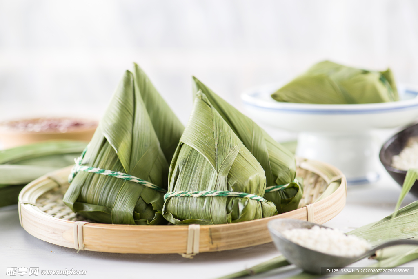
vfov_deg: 13.0
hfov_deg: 19.5
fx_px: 1219
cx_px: 209
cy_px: 140
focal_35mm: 105
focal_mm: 105
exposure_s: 1/125
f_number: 5.6
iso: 50
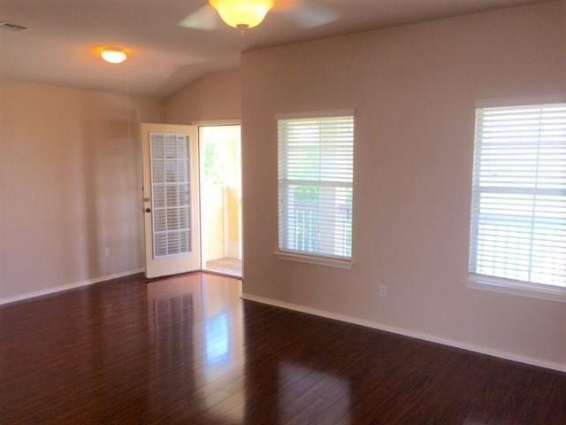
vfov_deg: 48.2
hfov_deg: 61.7
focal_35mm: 29
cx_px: 283
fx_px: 474
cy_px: 212
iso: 40
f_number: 2.2
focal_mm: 4.15
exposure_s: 1/60
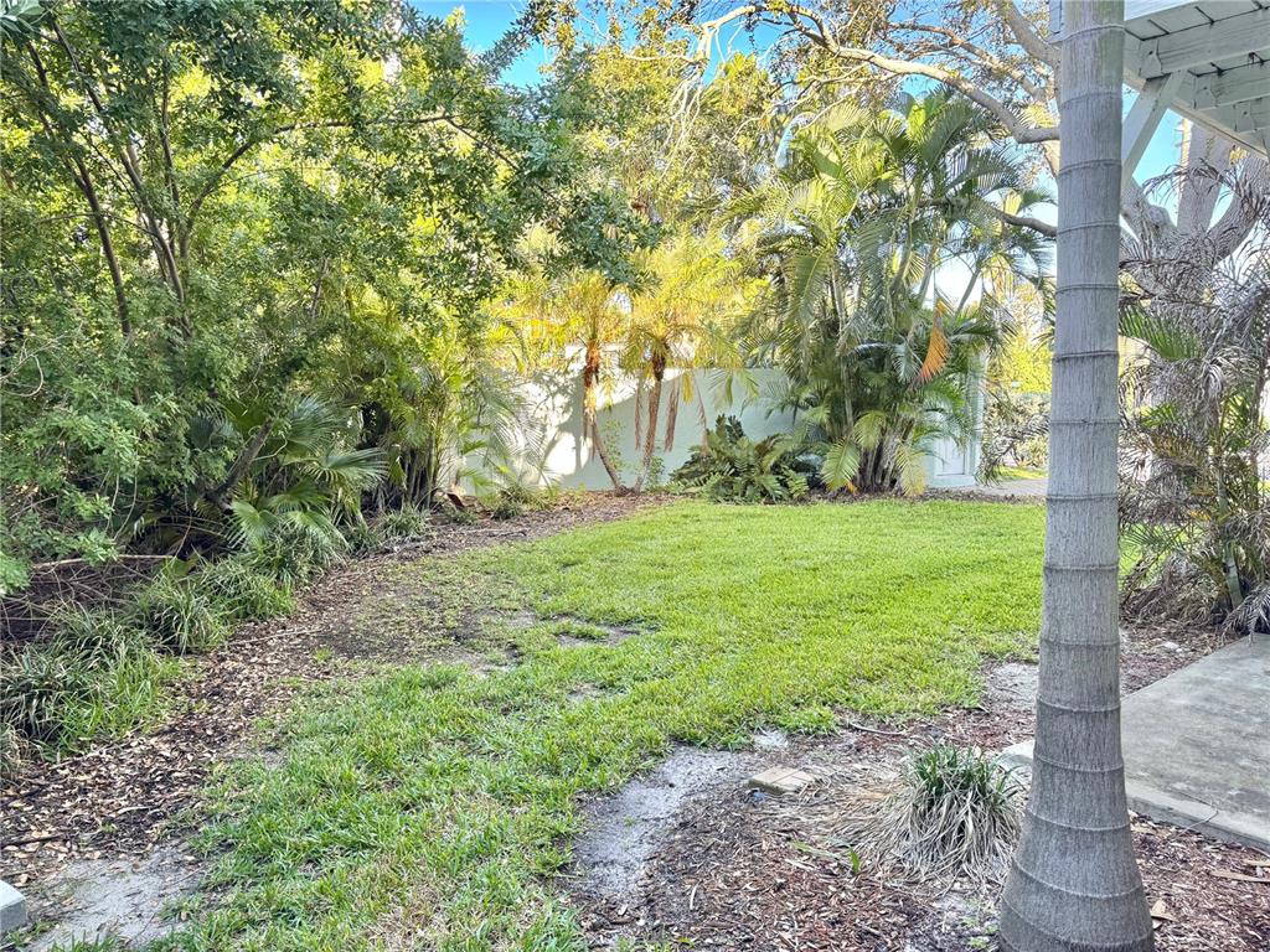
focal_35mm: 24
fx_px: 881
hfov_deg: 71.6
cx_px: 635
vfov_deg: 56.8
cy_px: 476
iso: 100
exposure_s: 1/145
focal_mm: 6.76
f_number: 1.78
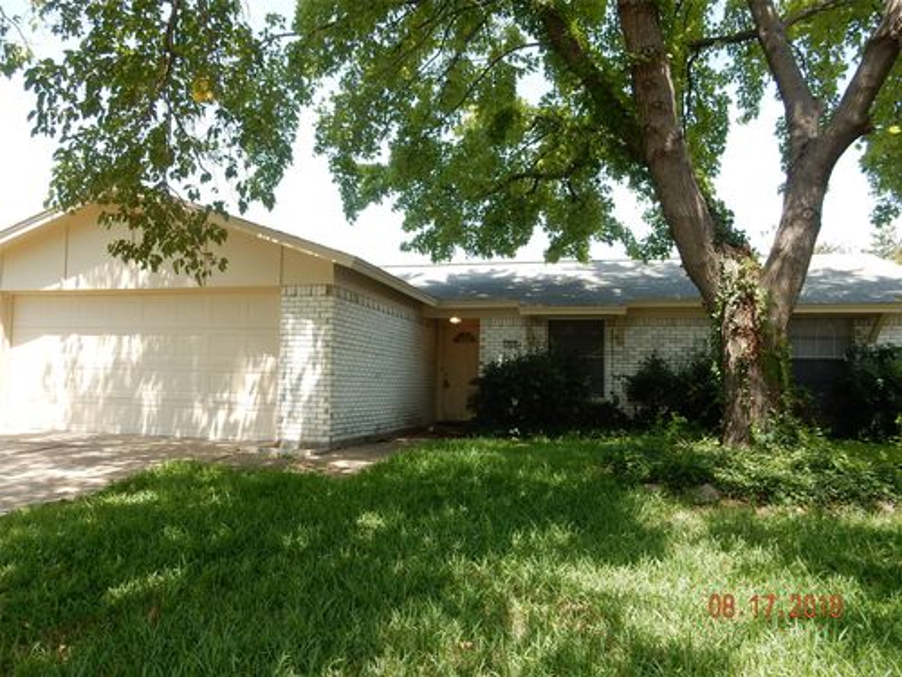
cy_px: 338
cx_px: 451
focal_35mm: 25
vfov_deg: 54.9
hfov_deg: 69.4
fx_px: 651
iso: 125
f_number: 3.7
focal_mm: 4.5
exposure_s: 1/250
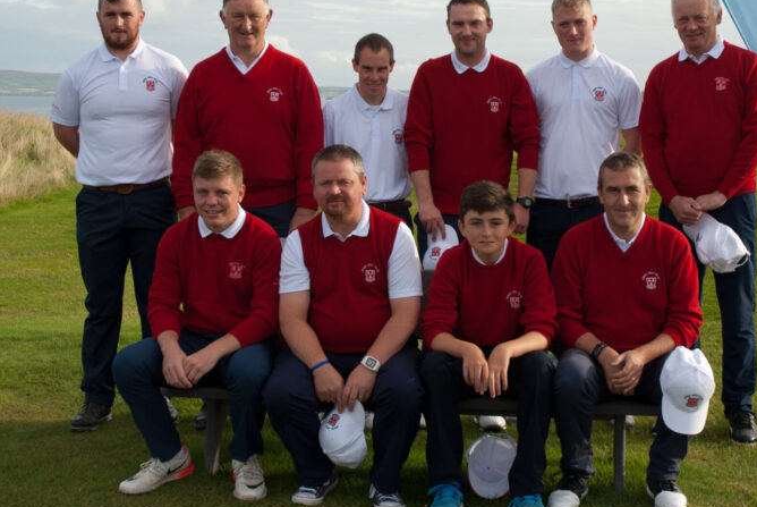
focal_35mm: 47
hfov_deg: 42.1
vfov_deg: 29.0
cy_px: 251
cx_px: 434
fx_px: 980
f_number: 6.3
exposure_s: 1/160
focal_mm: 27
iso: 100
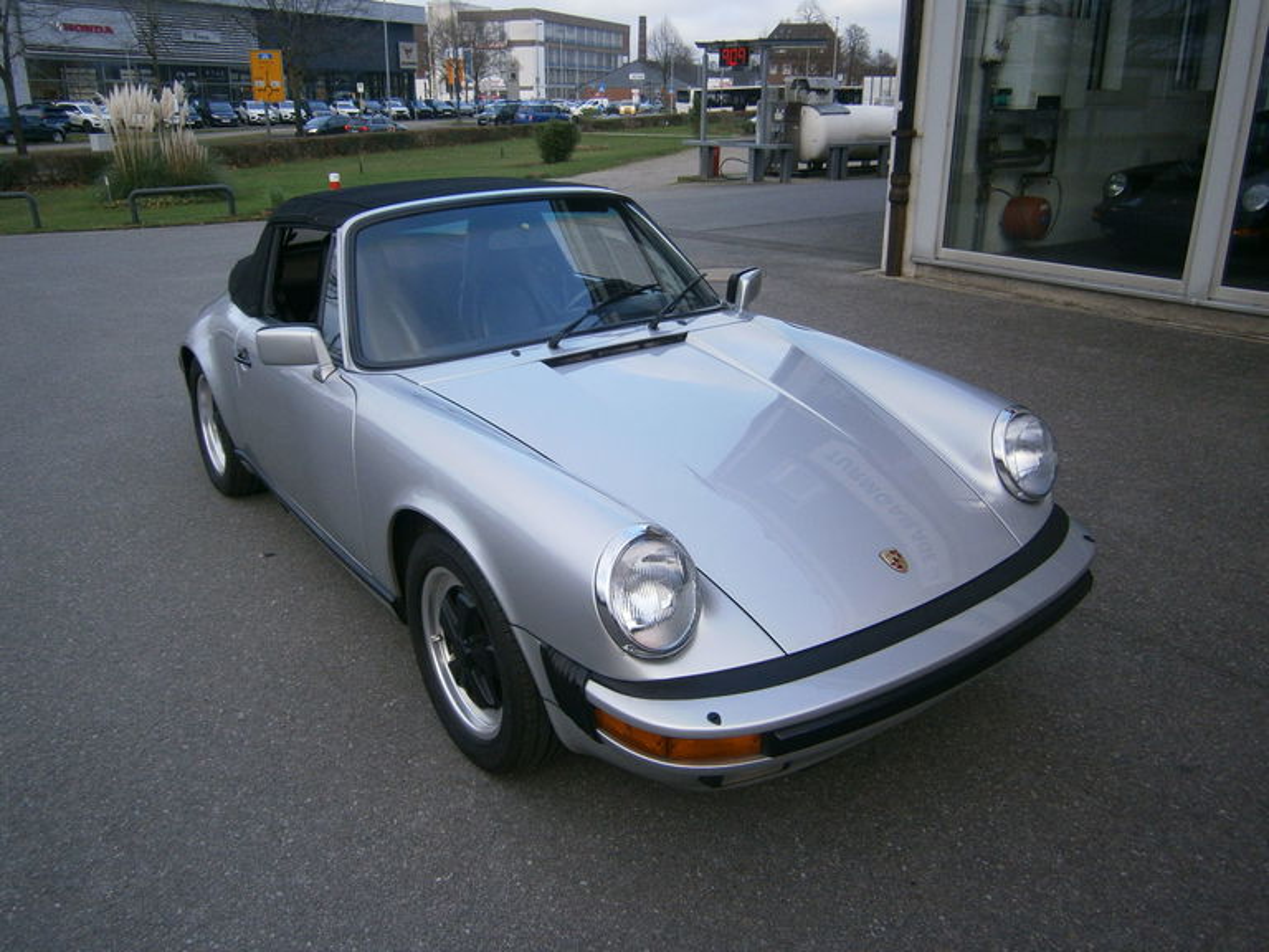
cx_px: 634
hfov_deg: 67.3
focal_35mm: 26
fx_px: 953
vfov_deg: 53.1
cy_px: 476
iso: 125
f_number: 2.8
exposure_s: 1/250
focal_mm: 4.7
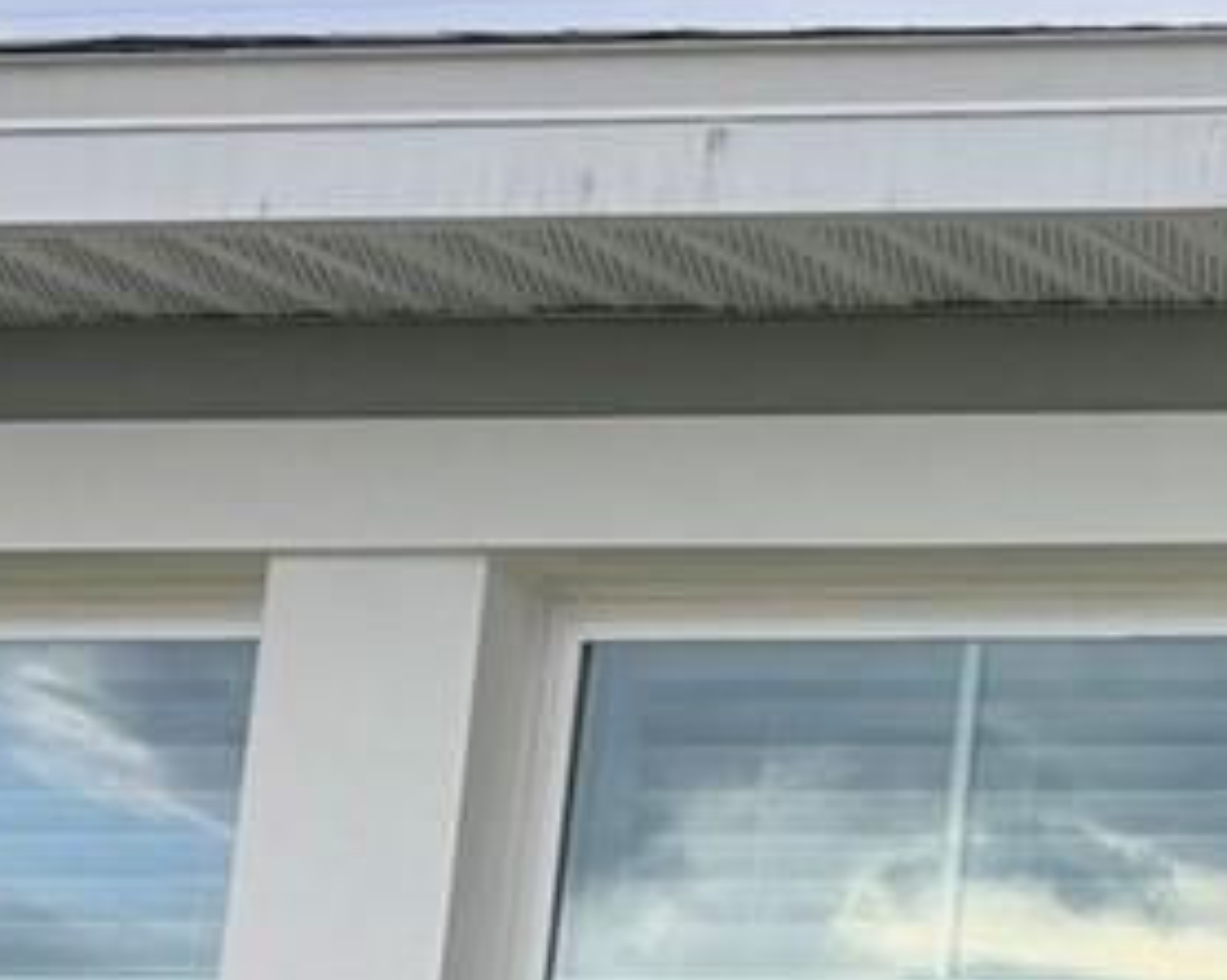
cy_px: 1174
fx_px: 4899
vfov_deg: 11.2
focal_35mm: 135
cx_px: 3403
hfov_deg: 10.8
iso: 100
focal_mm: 6.76
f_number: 1.78
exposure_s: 1/414
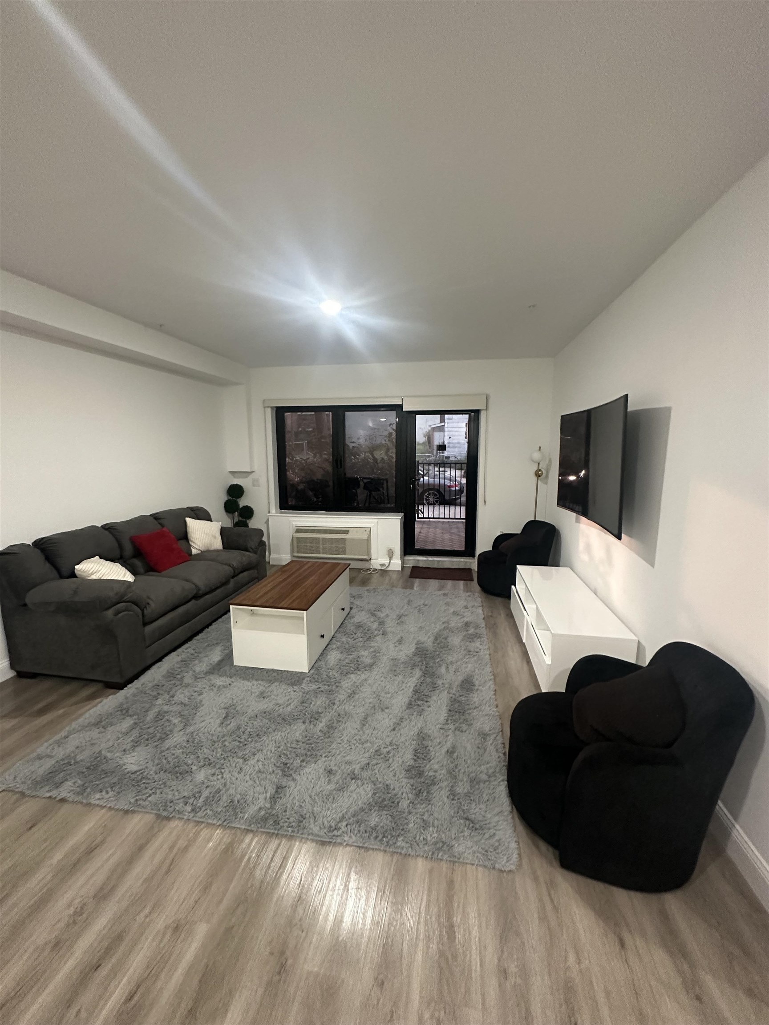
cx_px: 384
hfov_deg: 85.7
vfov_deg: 102.1
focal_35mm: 14
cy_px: 512
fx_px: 415
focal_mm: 2.22
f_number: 2.2
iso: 640
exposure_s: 1/60
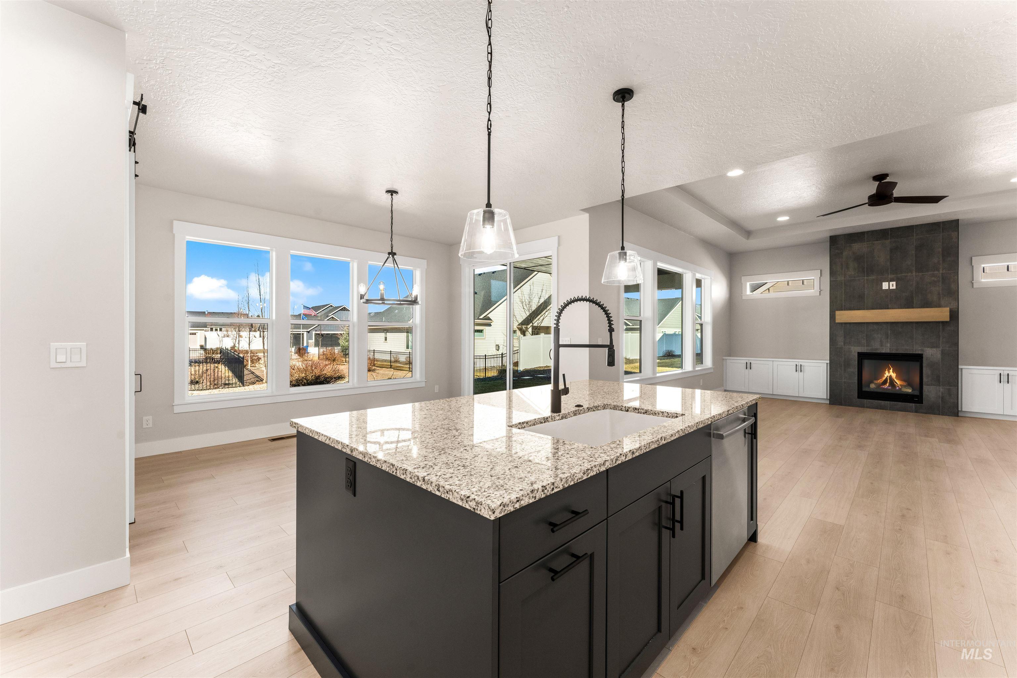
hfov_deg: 104.3
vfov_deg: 81.2
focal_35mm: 14
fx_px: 395
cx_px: 508
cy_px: 339
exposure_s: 1/13
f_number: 13
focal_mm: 14
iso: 800
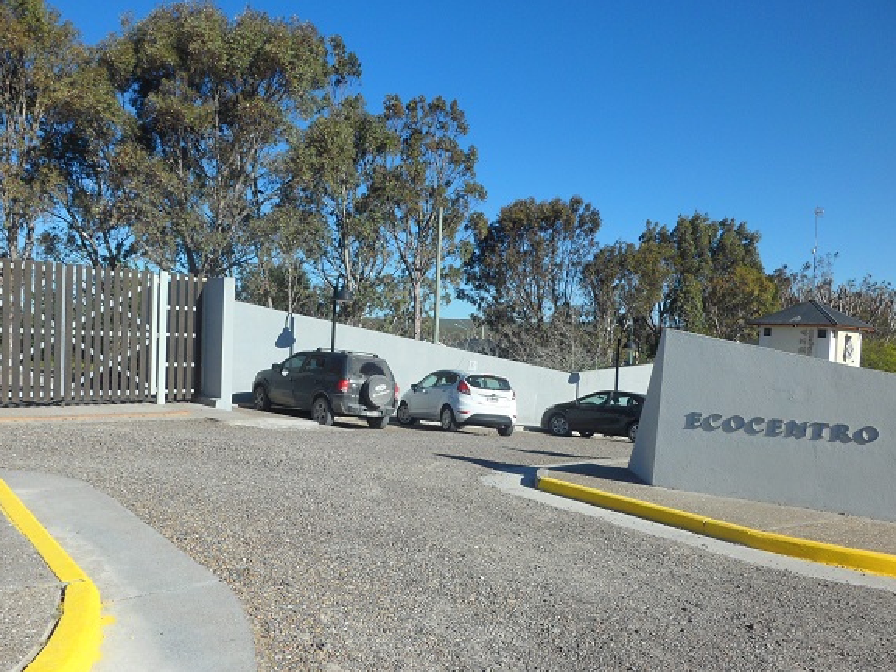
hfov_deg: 60.0
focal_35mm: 30
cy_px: 367
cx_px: 451
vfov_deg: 46.7
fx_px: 777
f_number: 8.9
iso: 80
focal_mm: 4.9
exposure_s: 1/180
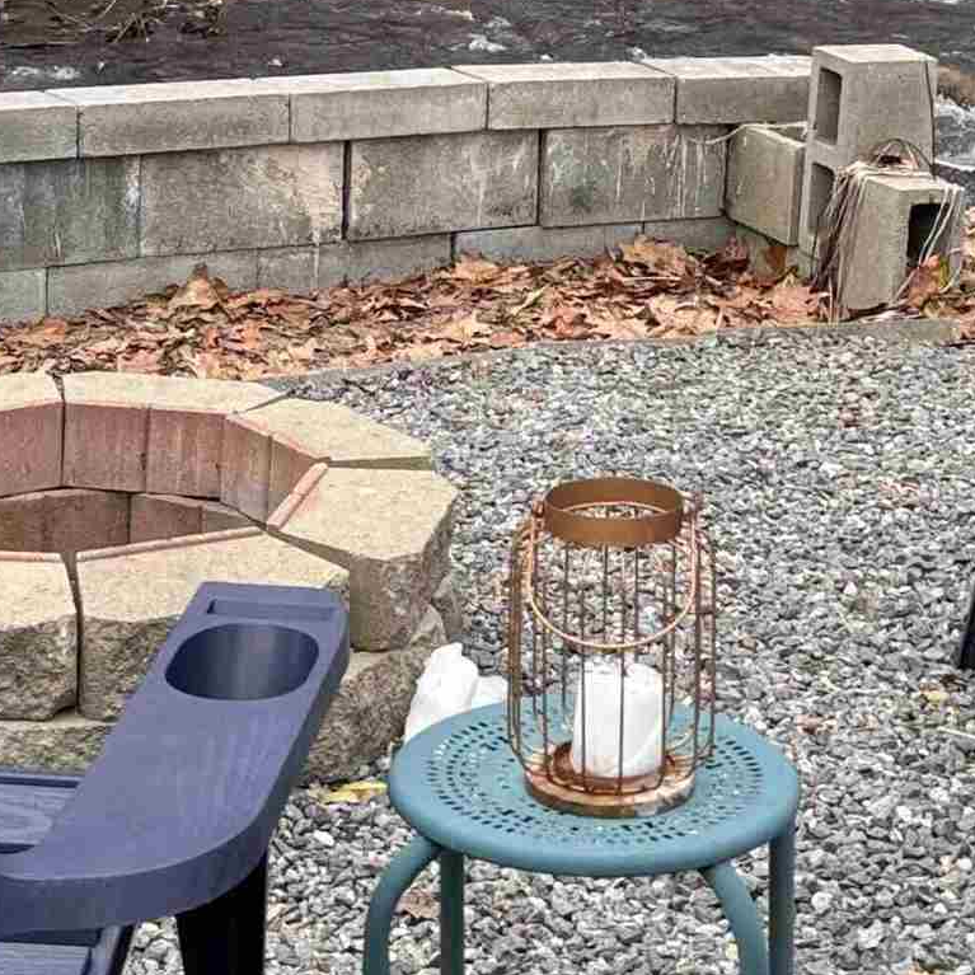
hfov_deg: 18.9
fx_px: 2932
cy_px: -119
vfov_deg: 18.1
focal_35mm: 92
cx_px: 594
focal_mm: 5.96
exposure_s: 1/121
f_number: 1.6
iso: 40
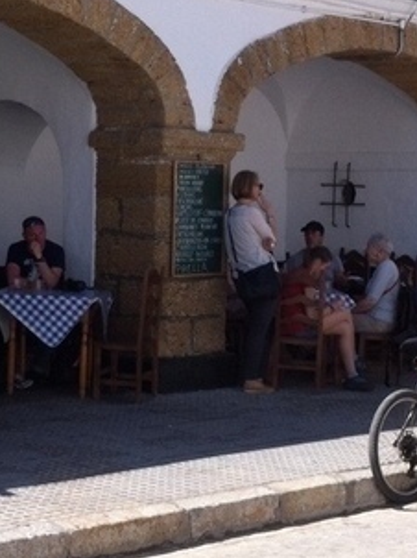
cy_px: 307
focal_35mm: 89
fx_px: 1432
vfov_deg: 22.0
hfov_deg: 16.5
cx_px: 133
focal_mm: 3.85
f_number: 2.8
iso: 80
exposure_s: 1/1371
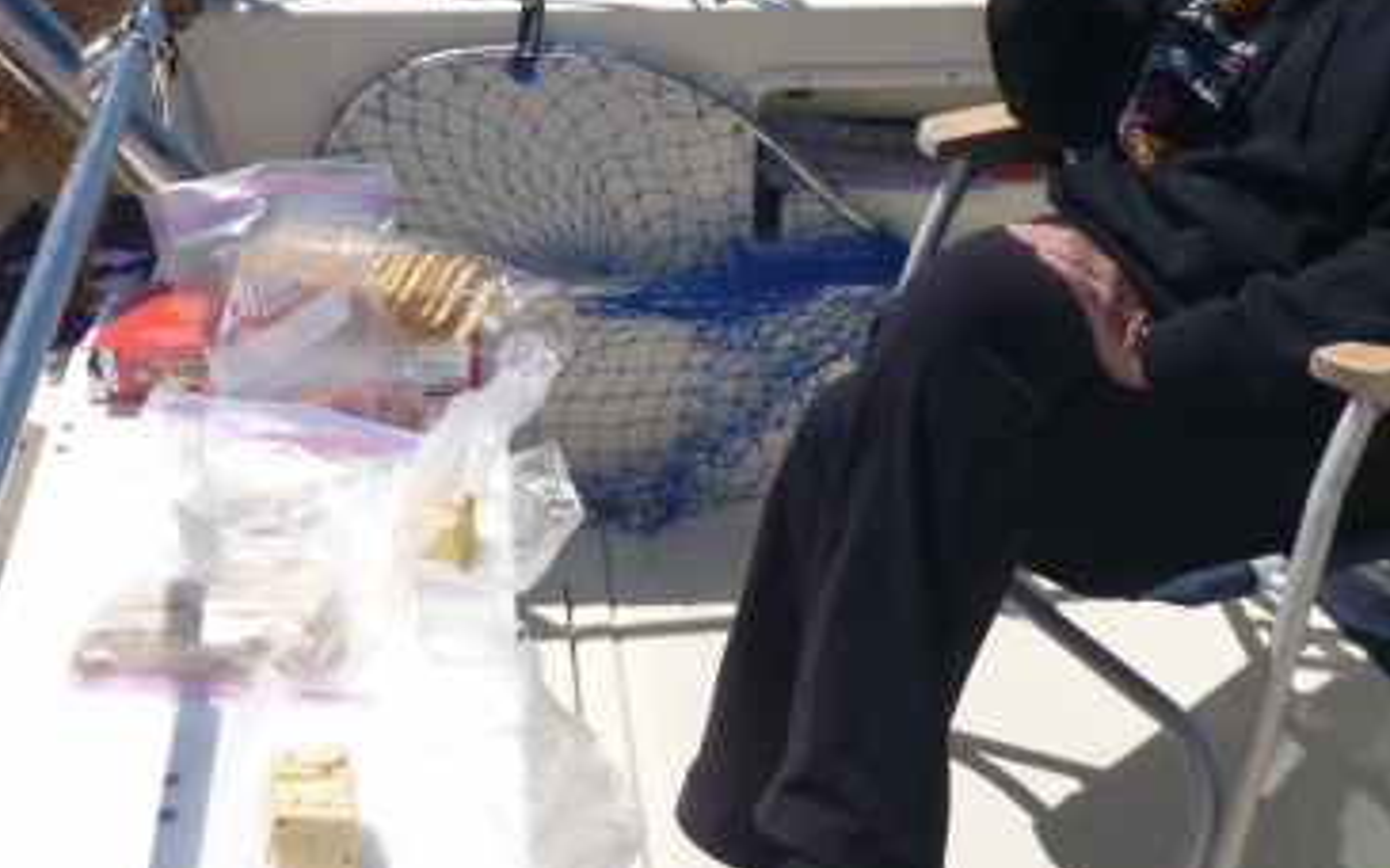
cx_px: 606
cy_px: 11
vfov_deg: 23.8
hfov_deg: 38.8
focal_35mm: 52
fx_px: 1970
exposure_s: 1/500
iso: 250
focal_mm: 4.9
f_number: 10
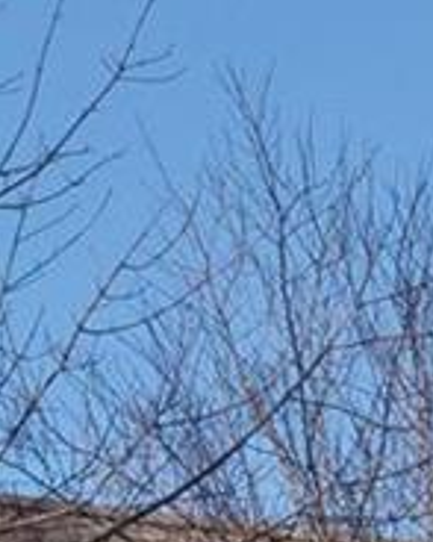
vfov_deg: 7.9
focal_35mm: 229
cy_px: 1237
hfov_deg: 5.7
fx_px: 3671
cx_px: 1832
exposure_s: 1/250
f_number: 10
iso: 400
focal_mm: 14
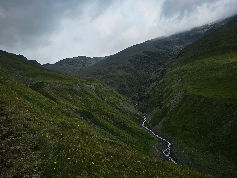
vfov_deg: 49.6
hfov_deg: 63.2
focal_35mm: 28
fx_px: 192
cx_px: 105
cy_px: 75
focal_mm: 6.3
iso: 10
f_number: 1.7
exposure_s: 1/2572
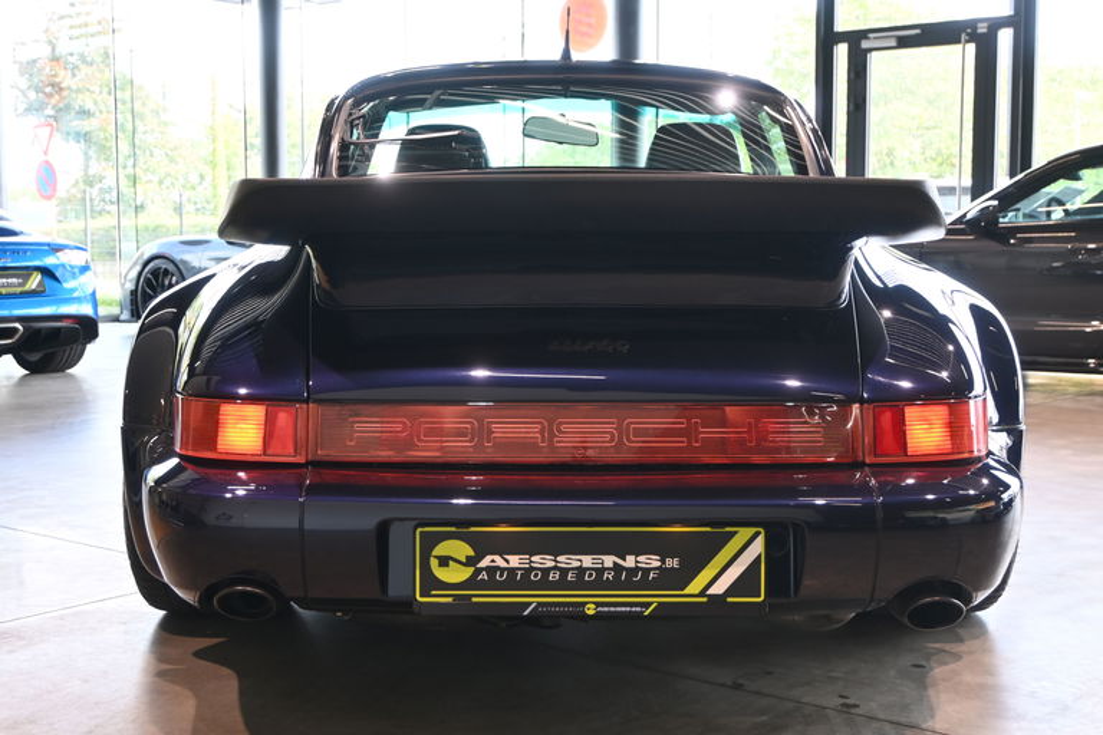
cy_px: 368
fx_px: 1448
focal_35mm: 47
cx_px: 552
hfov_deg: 41.7
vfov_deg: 28.5
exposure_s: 1/50
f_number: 5
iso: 280
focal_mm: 31.5
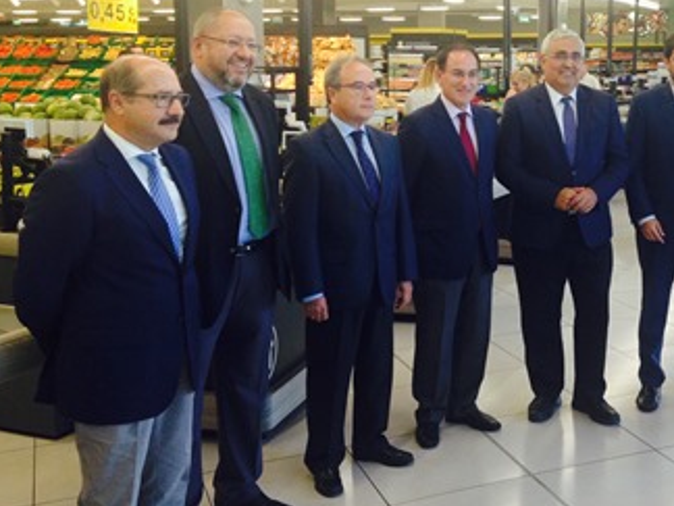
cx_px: 499
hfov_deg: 36.7
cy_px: 168
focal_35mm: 51
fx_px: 993
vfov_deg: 28.4
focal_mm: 4.12
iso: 80
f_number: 2.4
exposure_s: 1/120
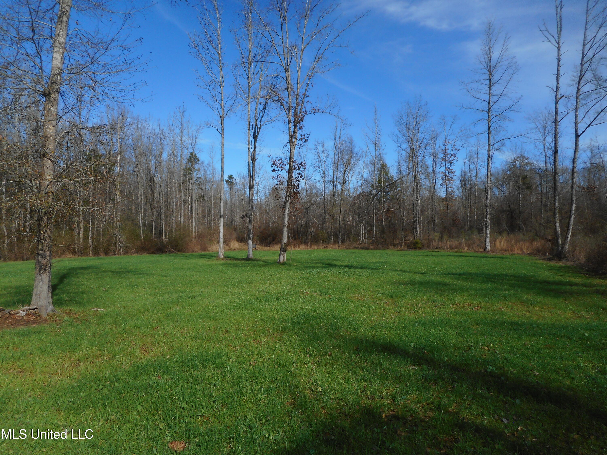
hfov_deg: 69.4
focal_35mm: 25
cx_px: 304
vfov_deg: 54.9
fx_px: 438
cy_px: 228
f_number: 3.7
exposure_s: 1/1000
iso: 80
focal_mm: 4.5
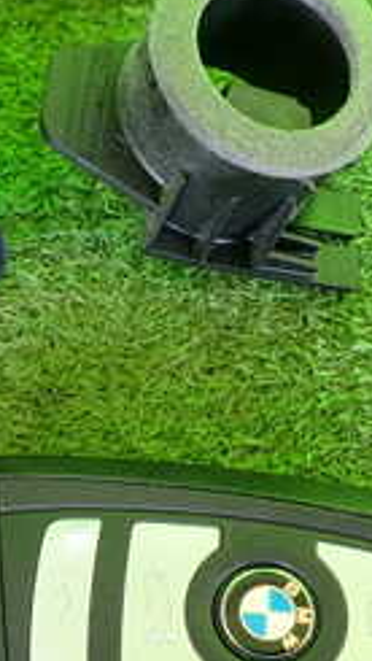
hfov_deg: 15.0
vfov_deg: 26.5
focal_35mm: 80
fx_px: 1401
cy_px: 326
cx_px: 49
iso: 200
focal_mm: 5.4
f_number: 2.3
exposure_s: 1/60
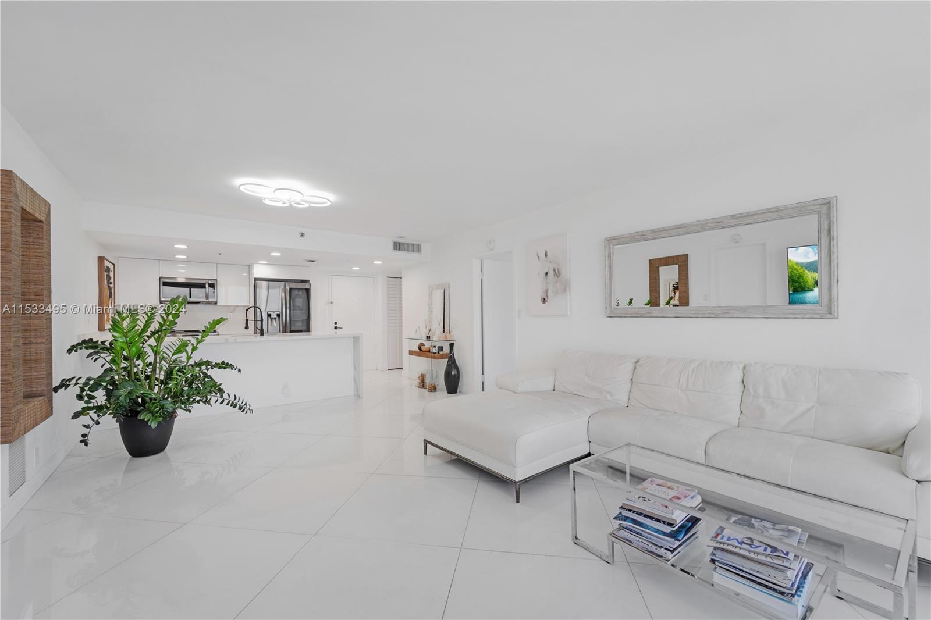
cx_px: 466
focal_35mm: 14
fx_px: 362
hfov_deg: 104.3
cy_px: 310
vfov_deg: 81.2
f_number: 8
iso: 100
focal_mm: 14
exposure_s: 1/15
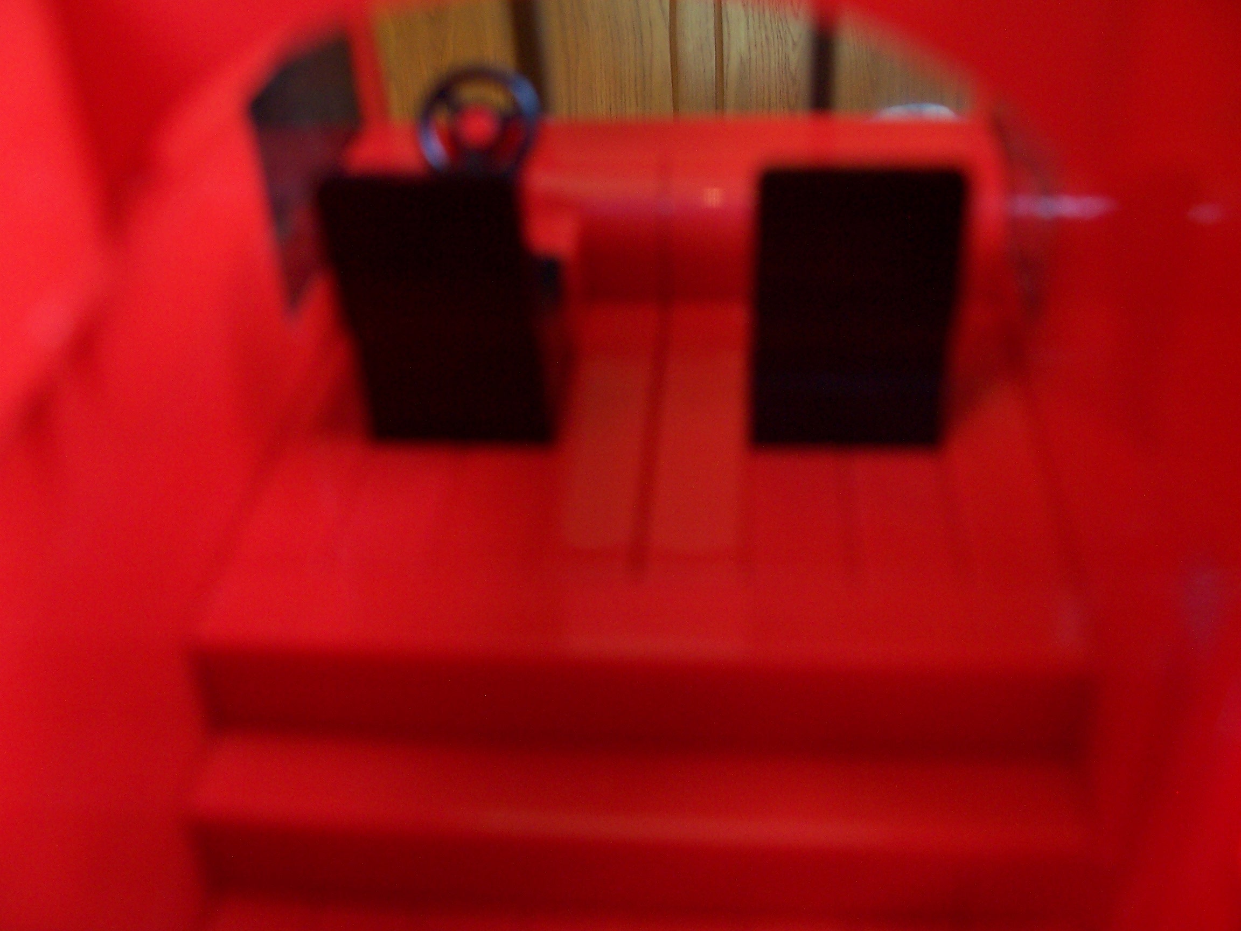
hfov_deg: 52.6
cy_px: 466
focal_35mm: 35
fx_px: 1255
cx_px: 620
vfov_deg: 40.7
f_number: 2.8
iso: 140
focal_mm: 6
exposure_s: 1/10
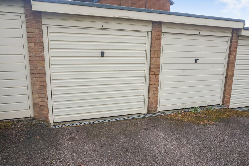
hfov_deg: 73.8
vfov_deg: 53.1
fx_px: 166
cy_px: 83
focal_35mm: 24
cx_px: 124
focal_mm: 16
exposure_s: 1/200
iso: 400
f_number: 11
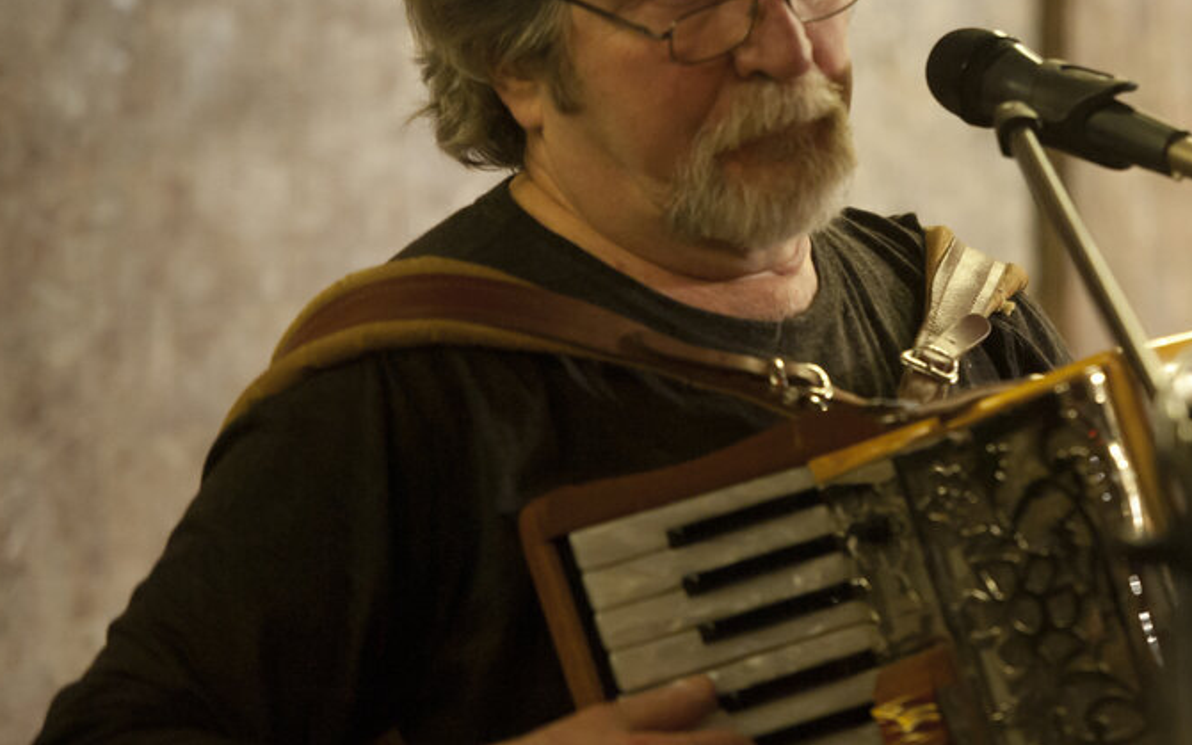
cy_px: 290
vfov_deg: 5.2
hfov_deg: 8.2
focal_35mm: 255
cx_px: 881
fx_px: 8285
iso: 3200
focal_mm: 155
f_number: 2.8
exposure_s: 1/125
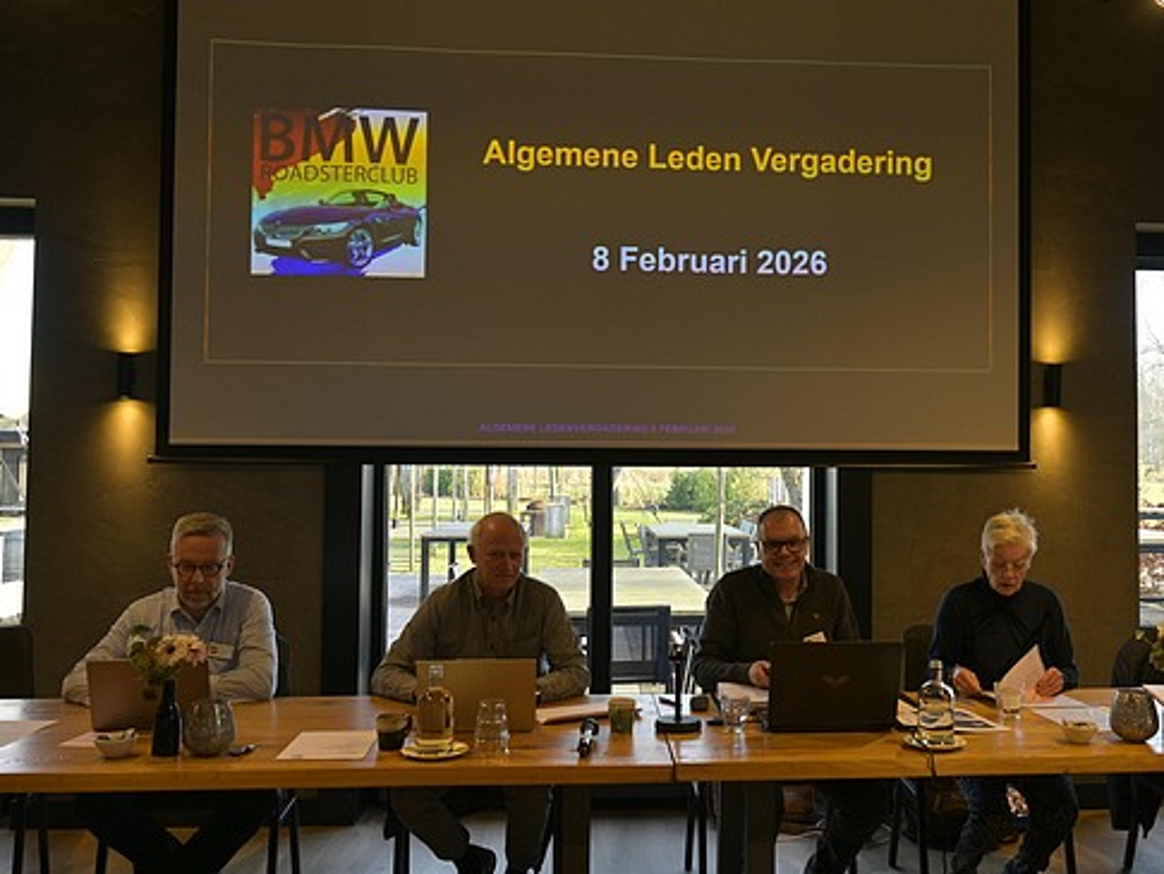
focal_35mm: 37
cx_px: 702
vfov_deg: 38.7
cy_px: 395
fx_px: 1245
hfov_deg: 49.8
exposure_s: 1/250
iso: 400
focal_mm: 24
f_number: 4
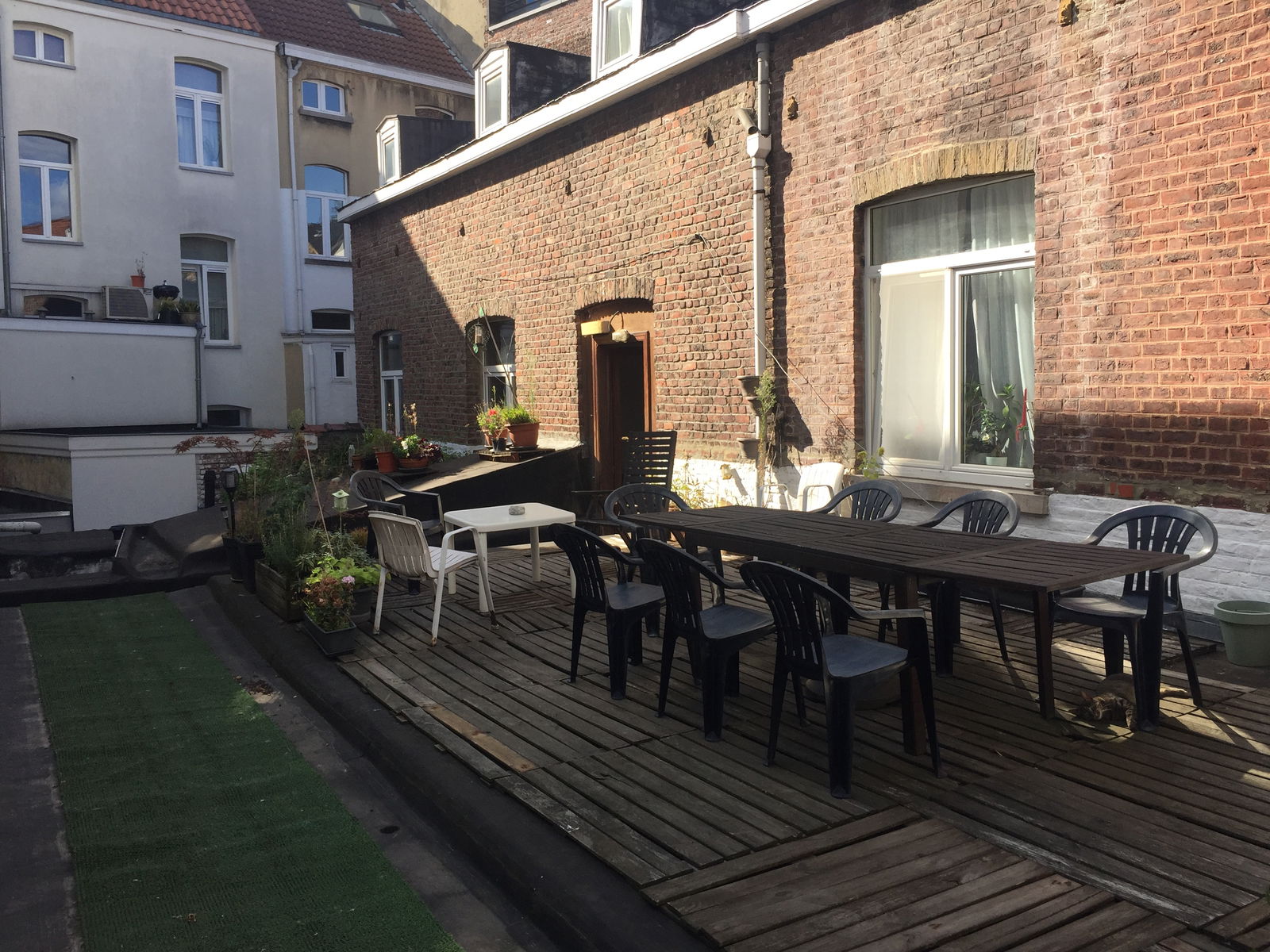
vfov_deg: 48.2
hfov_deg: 61.7
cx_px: 635
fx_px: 1064
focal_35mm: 29
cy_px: 476
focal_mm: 4.15
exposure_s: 1/791
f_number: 2.2
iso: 32
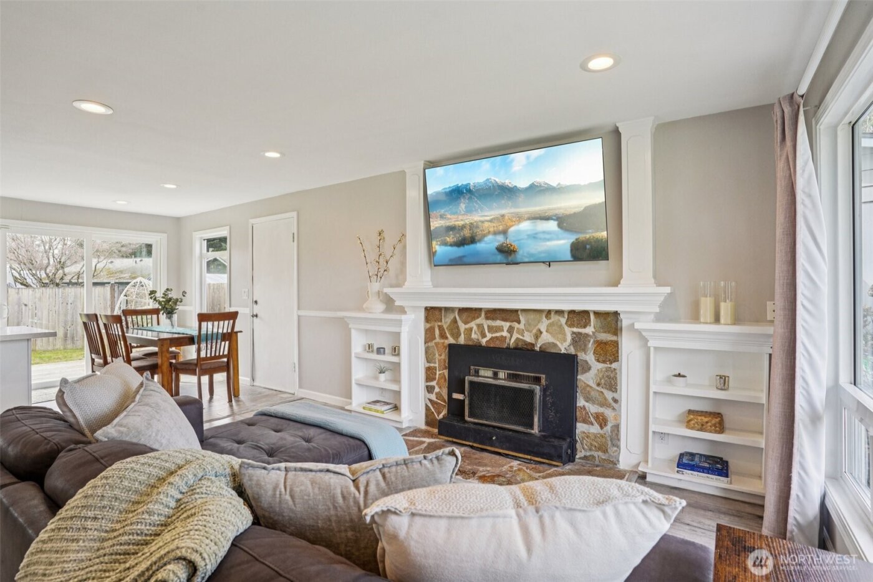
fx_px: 412
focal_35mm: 17
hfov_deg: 93.3
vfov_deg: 70.4
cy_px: 291
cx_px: 436
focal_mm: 17
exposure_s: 1/30
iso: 400
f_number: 8
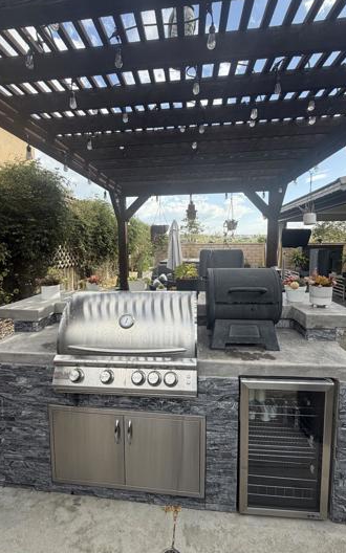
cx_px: 165
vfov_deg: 91.1
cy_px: 276
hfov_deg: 65.0
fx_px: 272
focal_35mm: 18
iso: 50
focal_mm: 2.22
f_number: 2.2
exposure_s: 1/502
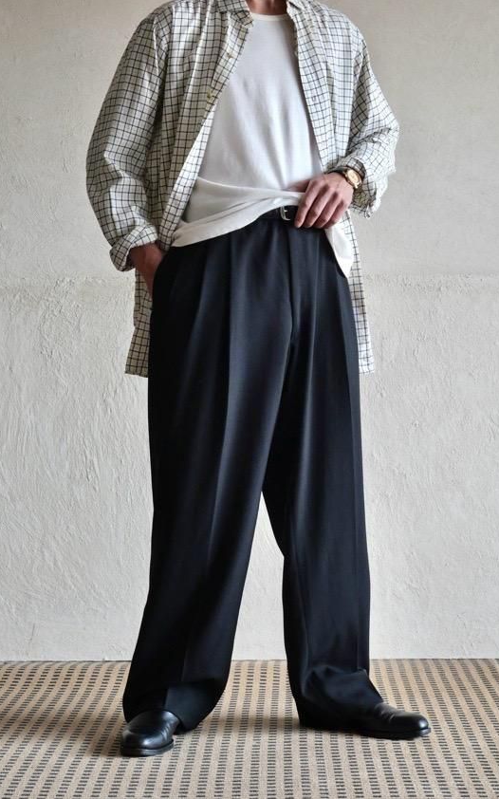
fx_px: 1589
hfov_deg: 17.8
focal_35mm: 73
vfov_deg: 28.2
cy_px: 403
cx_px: 252
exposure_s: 1/80
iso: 500
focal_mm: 34
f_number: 3.8
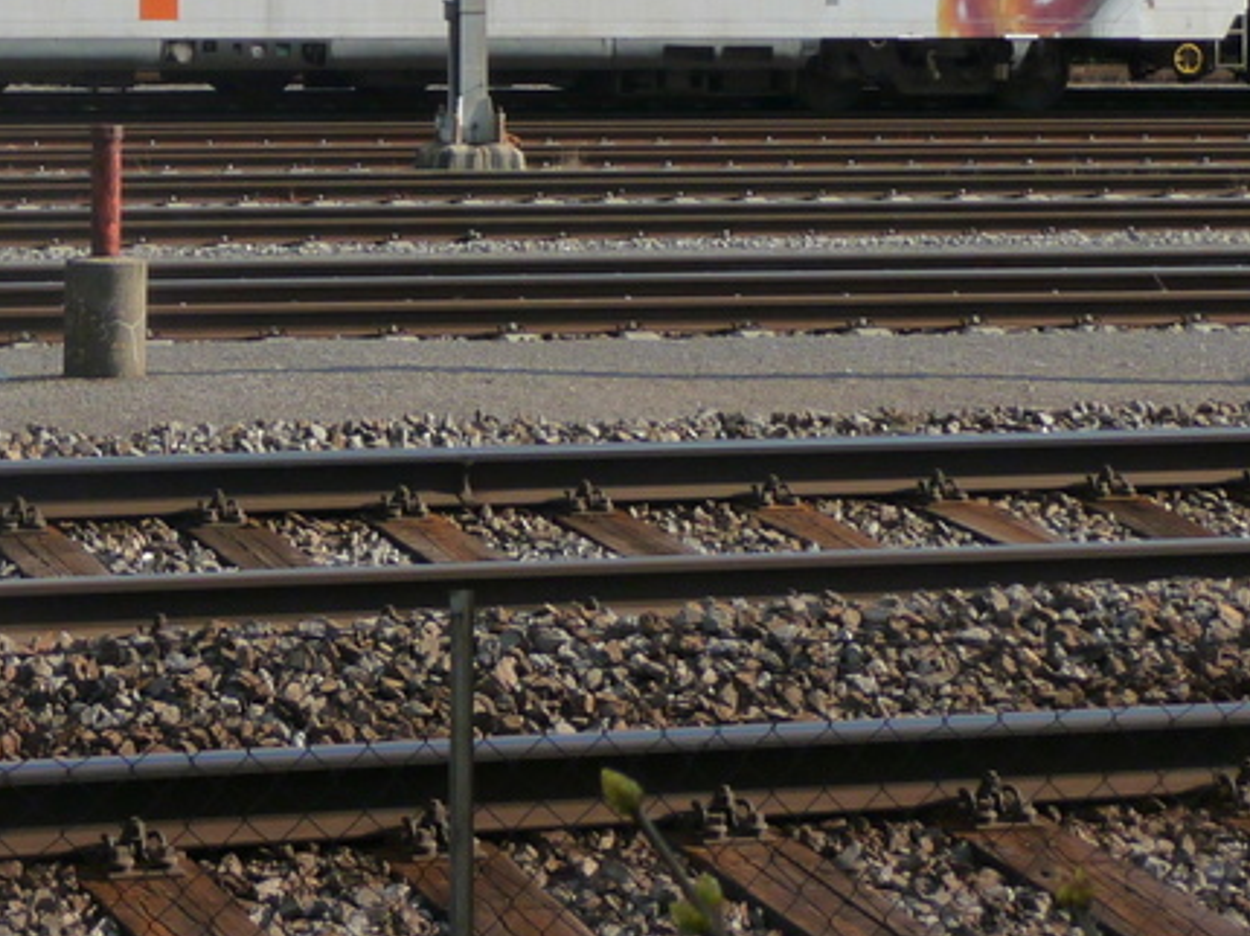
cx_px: 78
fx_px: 4620
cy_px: -119
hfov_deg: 15.2
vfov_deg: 11.4
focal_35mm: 128
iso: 160
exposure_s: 1/640
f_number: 4.3
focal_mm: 9.3
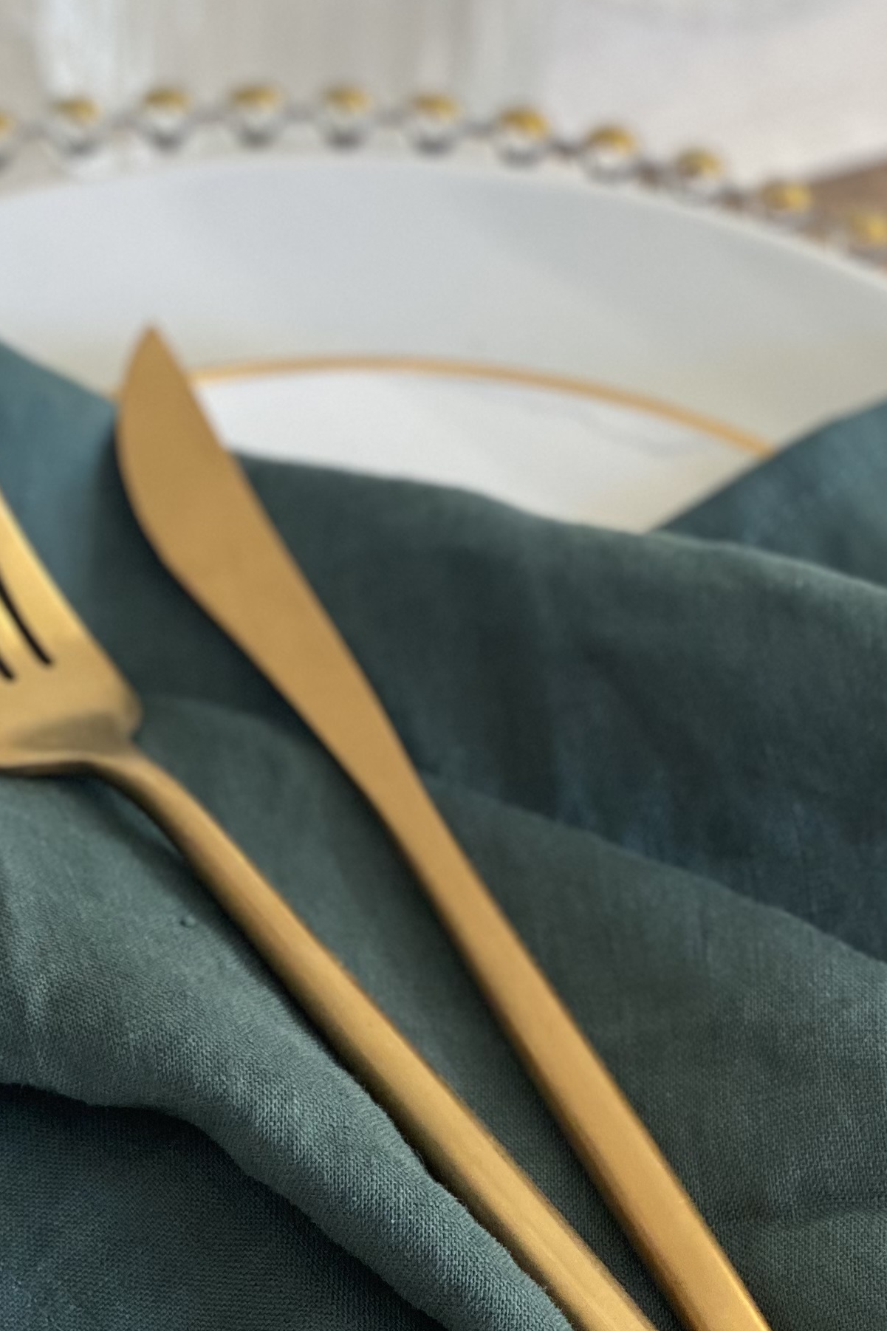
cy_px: 1222
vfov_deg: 16.7
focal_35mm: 121
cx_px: 348
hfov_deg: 11.3
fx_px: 4472
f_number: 2
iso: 125
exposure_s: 1/100
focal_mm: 6
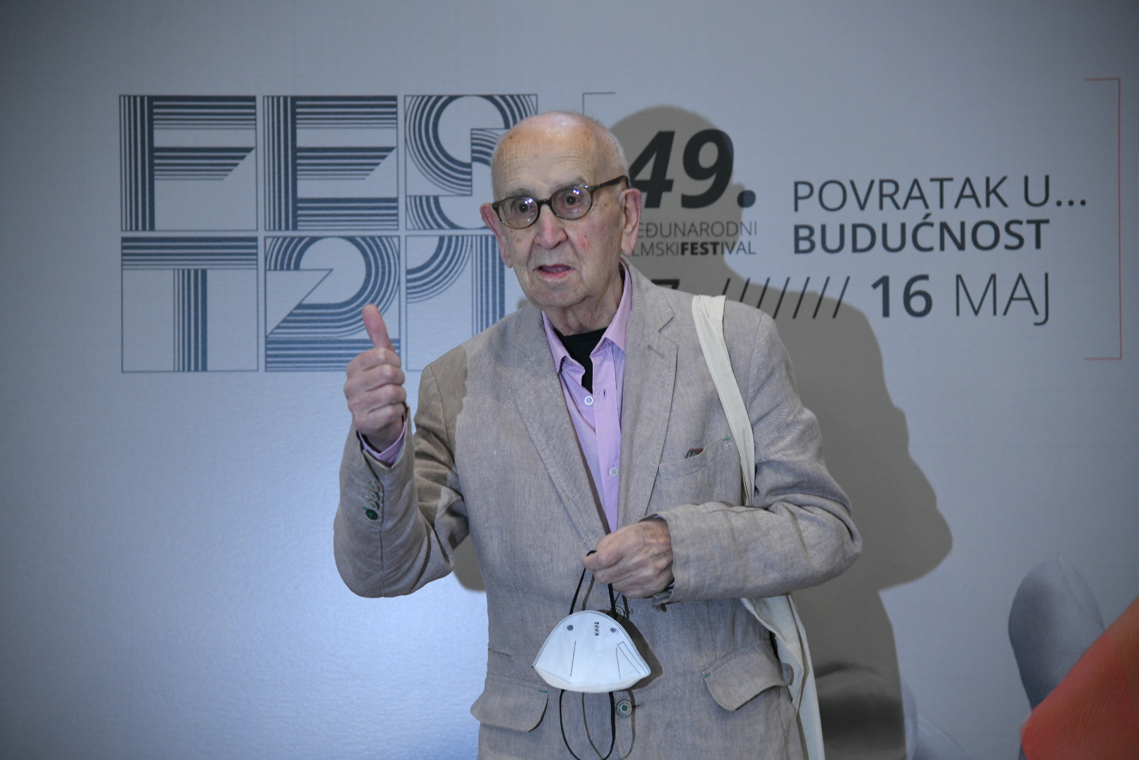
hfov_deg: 20.4
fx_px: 3164
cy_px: 380
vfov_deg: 13.7
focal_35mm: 100
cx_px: 570
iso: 2000
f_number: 4
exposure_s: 1/125
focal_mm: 100
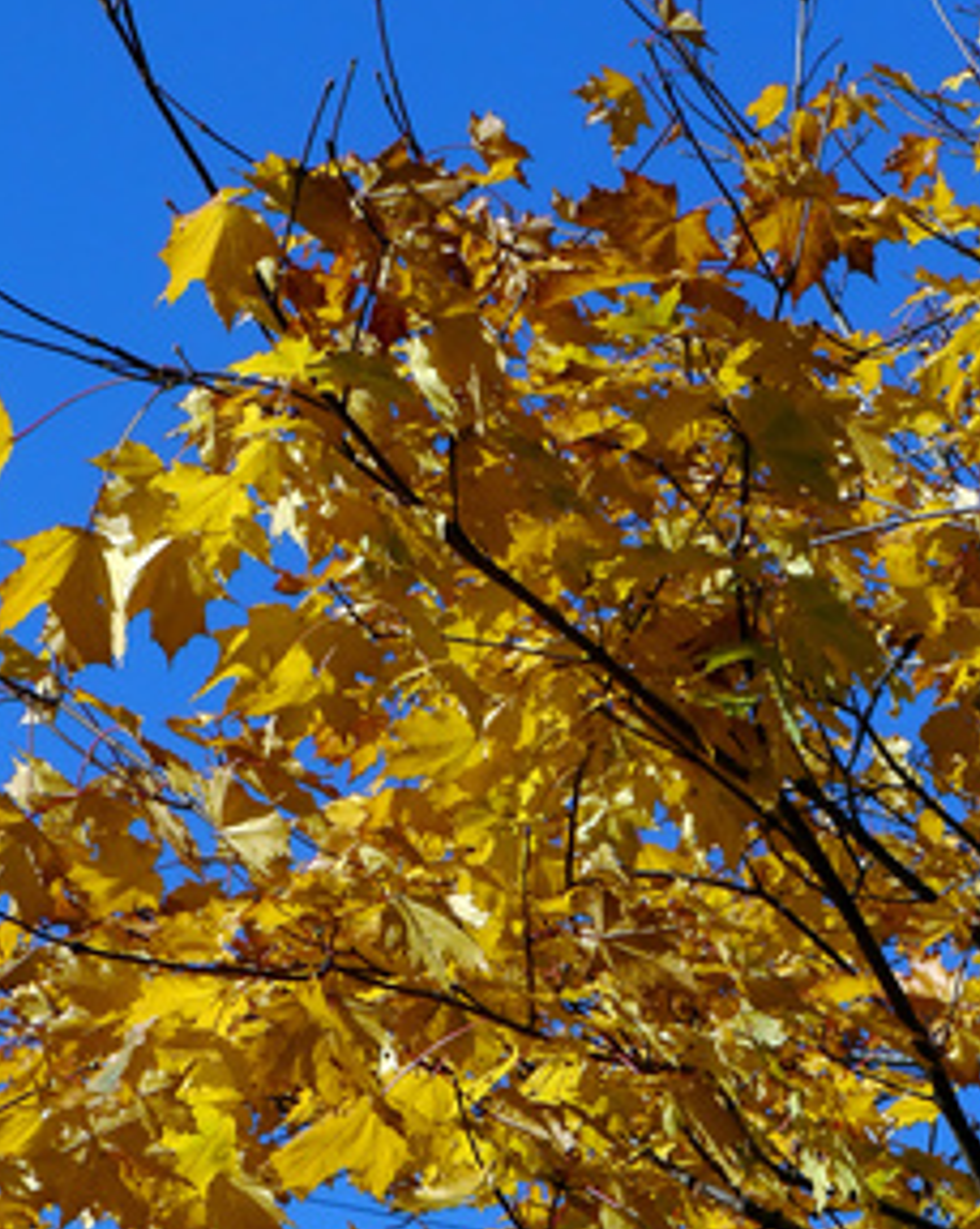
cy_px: 707
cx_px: 389
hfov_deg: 8.7
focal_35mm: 177
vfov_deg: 10.9
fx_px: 6427
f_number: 5
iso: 80
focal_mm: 21.6
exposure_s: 1/1000
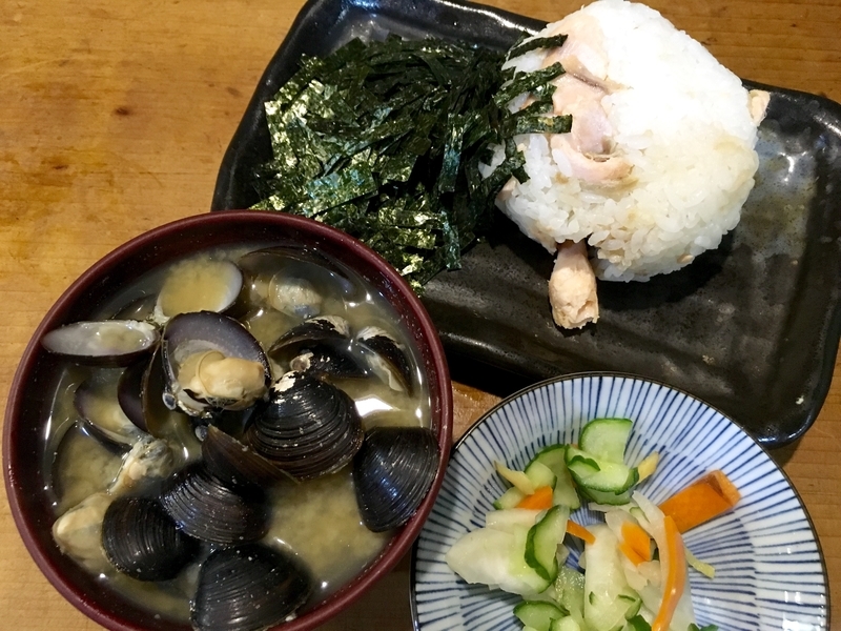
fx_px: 705
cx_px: 420
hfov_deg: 61.7
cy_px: 316
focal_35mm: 29
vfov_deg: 48.2
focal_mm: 4.15
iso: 250
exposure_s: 1/15
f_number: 2.2
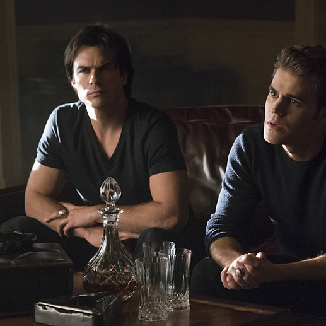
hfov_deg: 11.3
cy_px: 163
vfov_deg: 11.3
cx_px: 210
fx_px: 1641
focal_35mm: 154
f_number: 6.3
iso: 10000
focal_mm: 120
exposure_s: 1/60
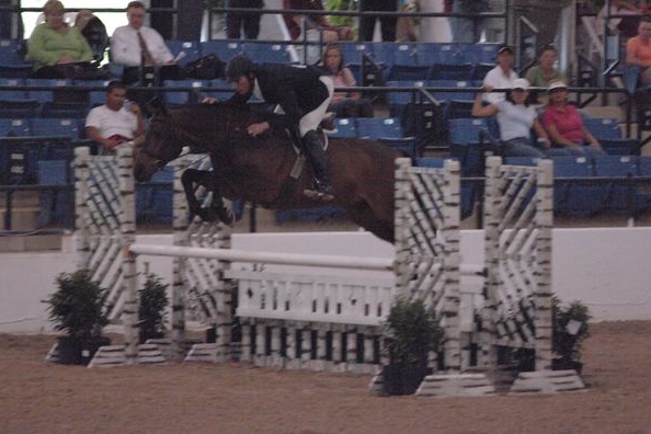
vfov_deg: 4.3
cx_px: 311
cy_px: 215
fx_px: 5840
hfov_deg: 6.4
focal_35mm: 323
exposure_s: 1/320
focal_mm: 200
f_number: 2.8
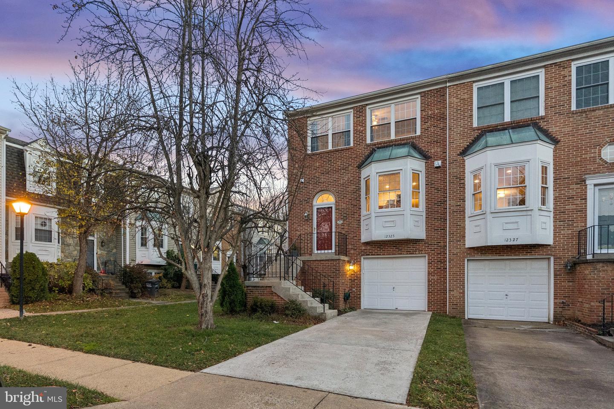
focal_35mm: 18
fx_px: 307
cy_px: 204
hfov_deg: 90.0
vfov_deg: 67.4
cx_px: 307
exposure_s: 1/160
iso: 2000
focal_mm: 18
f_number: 5
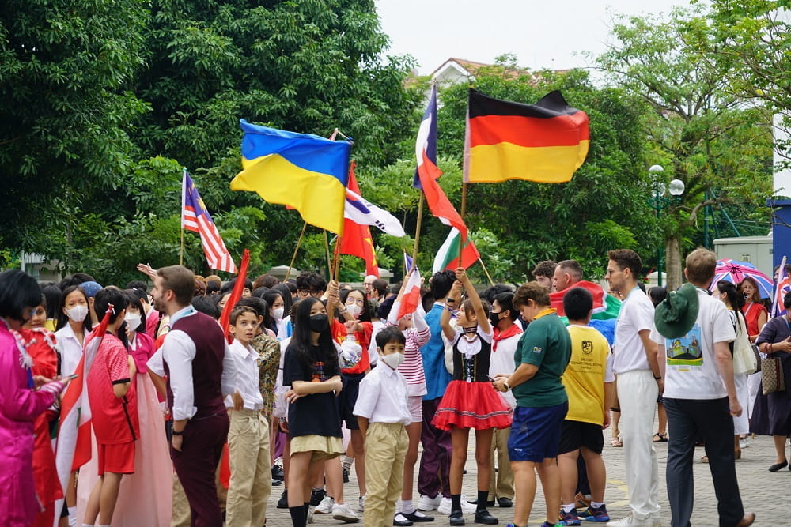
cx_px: 396
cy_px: 264
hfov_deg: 17.1
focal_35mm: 120
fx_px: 2637
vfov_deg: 11.4
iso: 125
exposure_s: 1/125
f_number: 6.3
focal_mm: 120
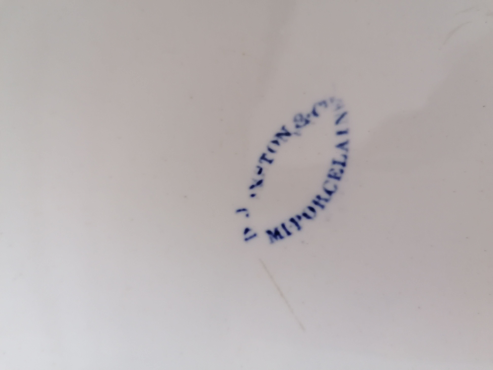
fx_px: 385
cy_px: 185
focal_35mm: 27
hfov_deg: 65.3
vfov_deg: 51.4
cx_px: 246
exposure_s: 1/25
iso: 500
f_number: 1.8
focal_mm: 4.75
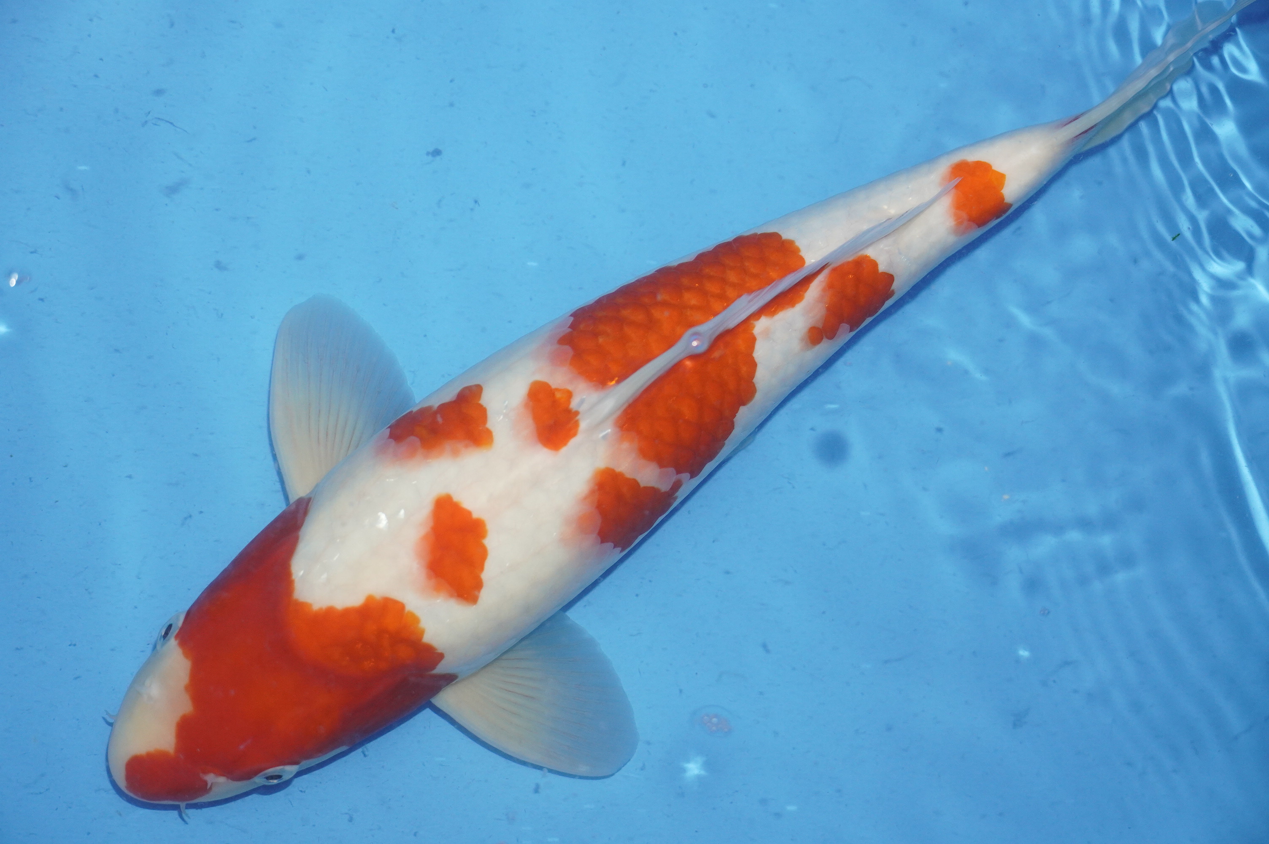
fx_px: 2536
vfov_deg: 18.9
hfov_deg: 28.1
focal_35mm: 72
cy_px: 422
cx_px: 634
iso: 1600
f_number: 5
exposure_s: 1/160
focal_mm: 48
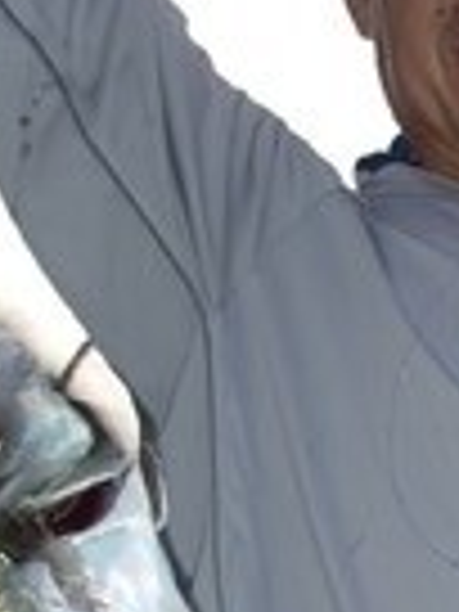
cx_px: 554
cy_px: 756
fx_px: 1750
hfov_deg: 14.5
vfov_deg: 18.7
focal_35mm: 99
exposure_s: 1/125
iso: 100
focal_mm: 5
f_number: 3.9
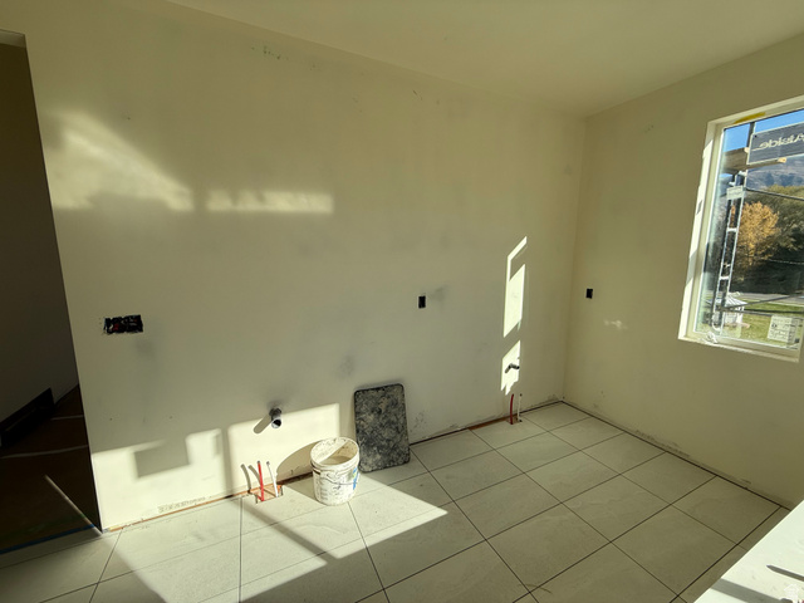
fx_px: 325
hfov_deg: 102.1
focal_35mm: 14
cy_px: 302
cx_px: 402
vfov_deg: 85.7
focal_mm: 2.22
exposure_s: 1/901
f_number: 2.2
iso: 64
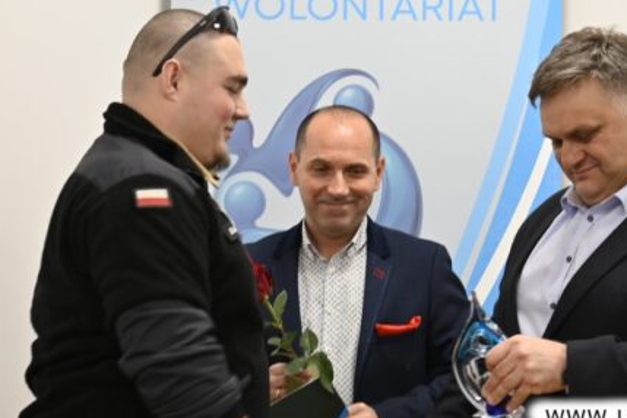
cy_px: 174
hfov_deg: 17.2
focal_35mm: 119
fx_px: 2072
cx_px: 360
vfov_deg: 11.5
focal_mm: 57
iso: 560
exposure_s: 1/125
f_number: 2.8
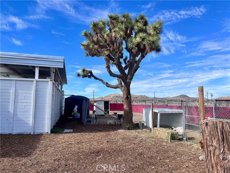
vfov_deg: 53.1
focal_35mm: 26
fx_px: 173
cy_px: 86
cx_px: 115
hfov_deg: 67.3
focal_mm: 5.7
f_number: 1.5
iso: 50
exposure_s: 1/3968
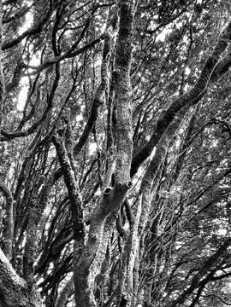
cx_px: 145
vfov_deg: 34.1
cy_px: 234
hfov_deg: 26.5
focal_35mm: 55
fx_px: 489
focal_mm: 4.12
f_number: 2.4
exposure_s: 1/60
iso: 50
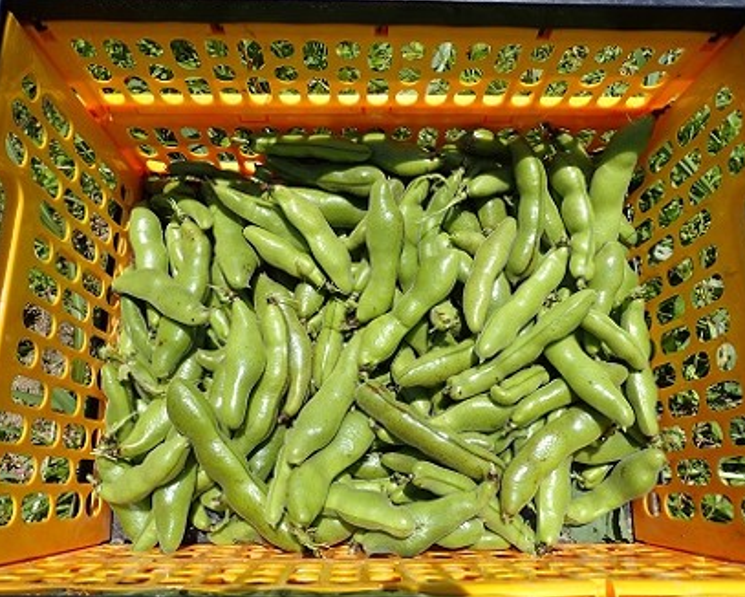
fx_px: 596
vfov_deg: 53.2
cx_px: 361
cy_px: 304
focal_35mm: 27
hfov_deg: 64.0
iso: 100
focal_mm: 4.5
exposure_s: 1/200
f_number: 8
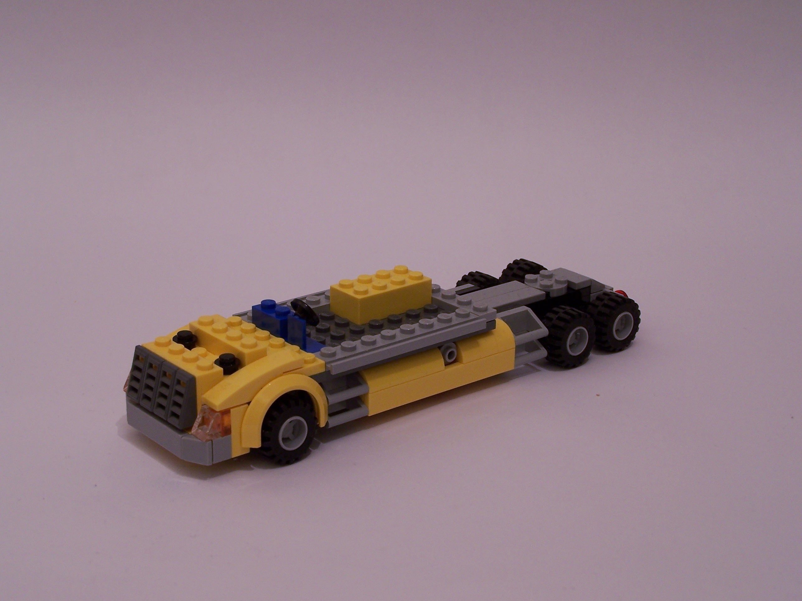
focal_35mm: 67
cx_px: 401
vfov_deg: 21.9
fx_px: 1552
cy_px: 300
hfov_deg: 29.0
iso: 80
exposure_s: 1/6
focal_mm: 11.1
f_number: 3.2
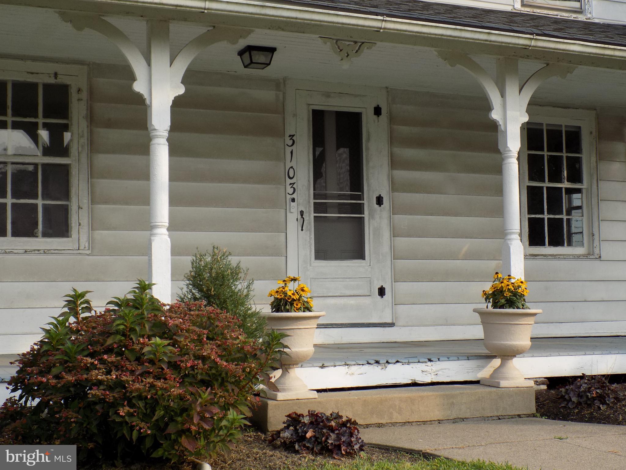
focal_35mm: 52
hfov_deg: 36.8
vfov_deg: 28.0
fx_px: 941
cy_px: 235
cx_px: 313
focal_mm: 9.3
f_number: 3.9
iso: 80
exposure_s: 1/250
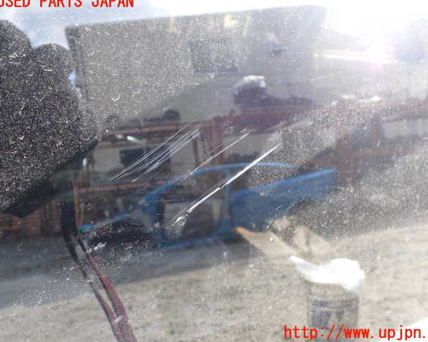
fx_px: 405
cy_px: 167
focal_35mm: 32
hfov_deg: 55.6
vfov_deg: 45.8
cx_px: 226
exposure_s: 1/80
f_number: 3.2
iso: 100
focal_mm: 5.4
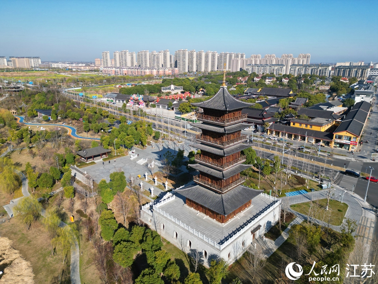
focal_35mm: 24
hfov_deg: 71.6
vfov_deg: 56.8
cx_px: 189
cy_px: 142
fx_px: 262
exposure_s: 1/2500
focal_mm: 6.72
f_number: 1.7
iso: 110
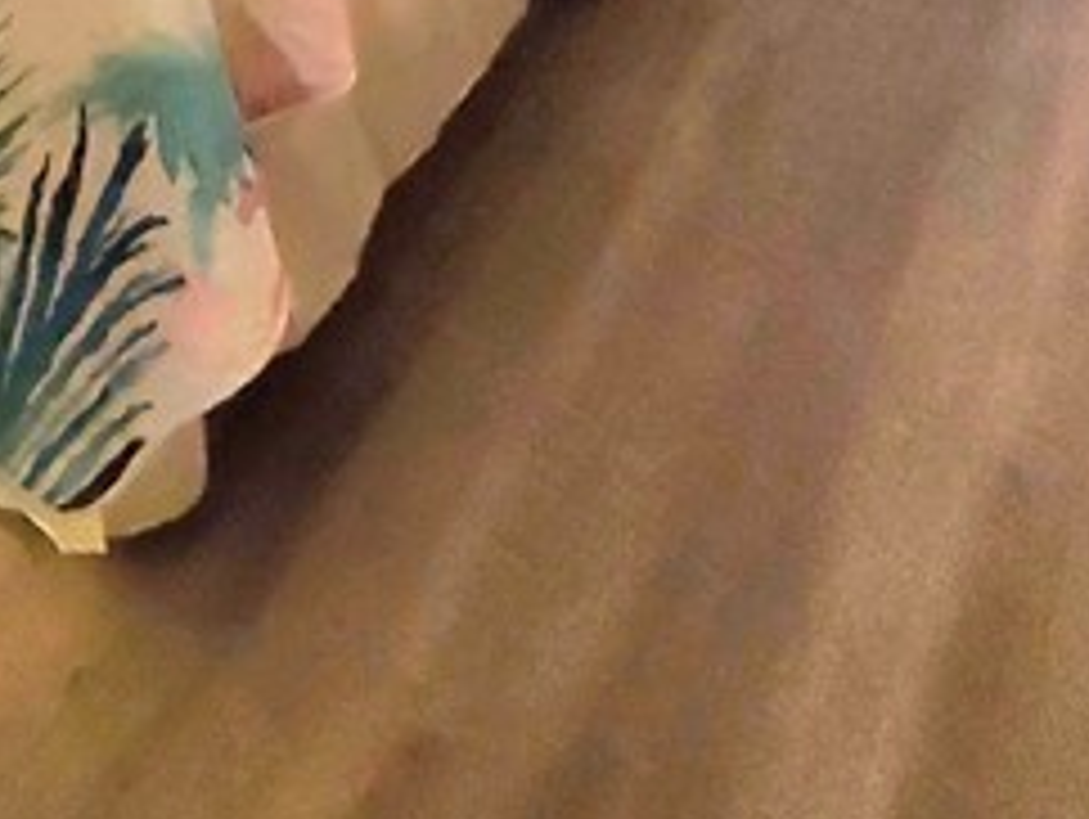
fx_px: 1732
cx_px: 454
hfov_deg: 34.8
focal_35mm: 55
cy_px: -882
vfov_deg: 17.5
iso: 500
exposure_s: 1/30
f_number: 2.2
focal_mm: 1.8
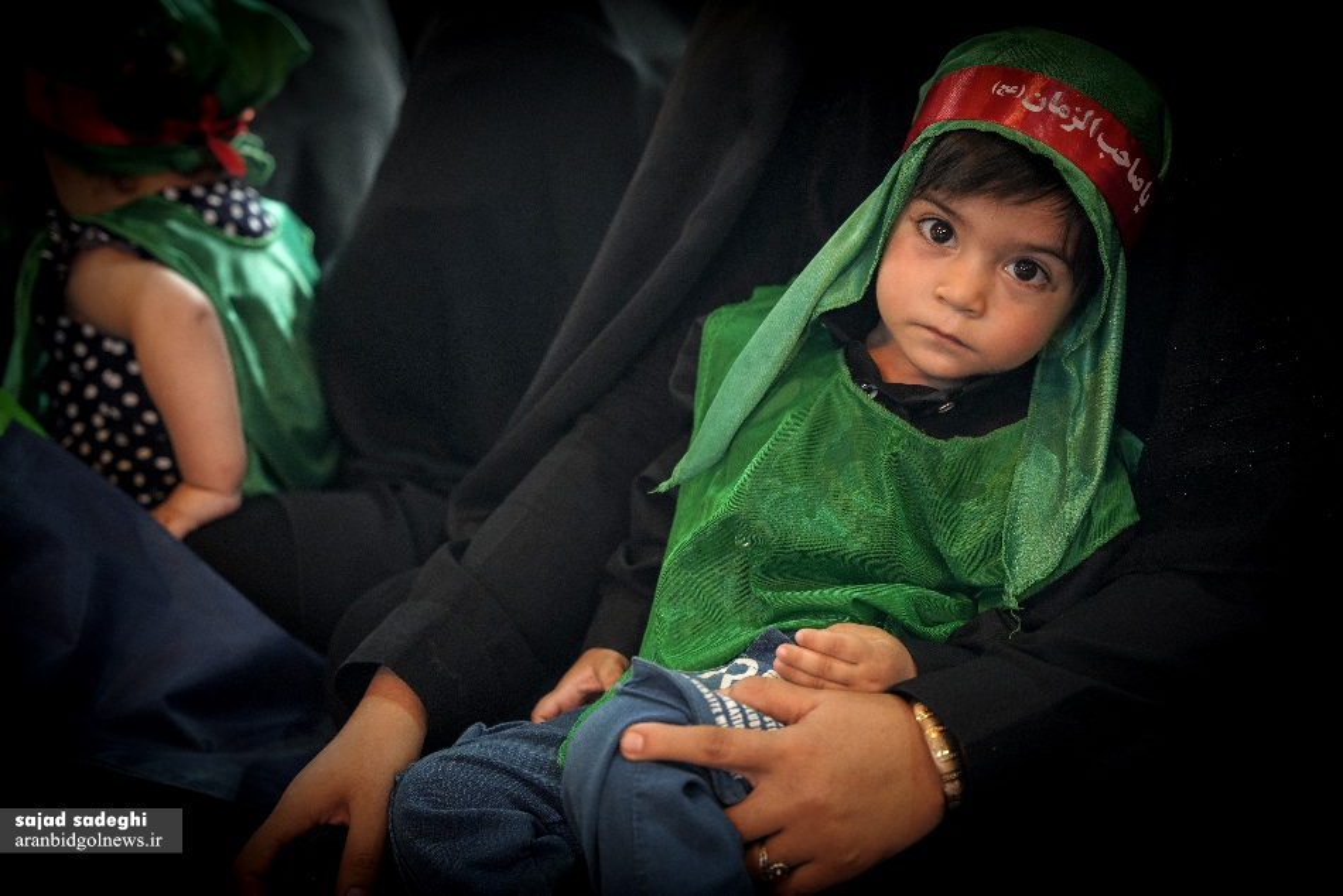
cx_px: 672
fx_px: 2612
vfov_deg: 19.5
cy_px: 448
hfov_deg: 28.8
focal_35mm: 70
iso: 1250
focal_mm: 70
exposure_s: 1/160
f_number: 2.8
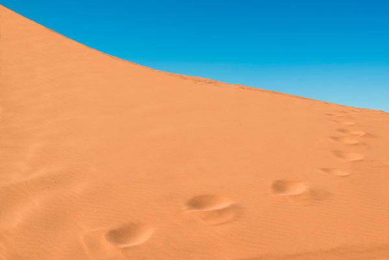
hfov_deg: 42.7
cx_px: 194
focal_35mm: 46
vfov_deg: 29.2
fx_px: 497
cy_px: 130
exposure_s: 1/400
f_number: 8
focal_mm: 46
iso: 100
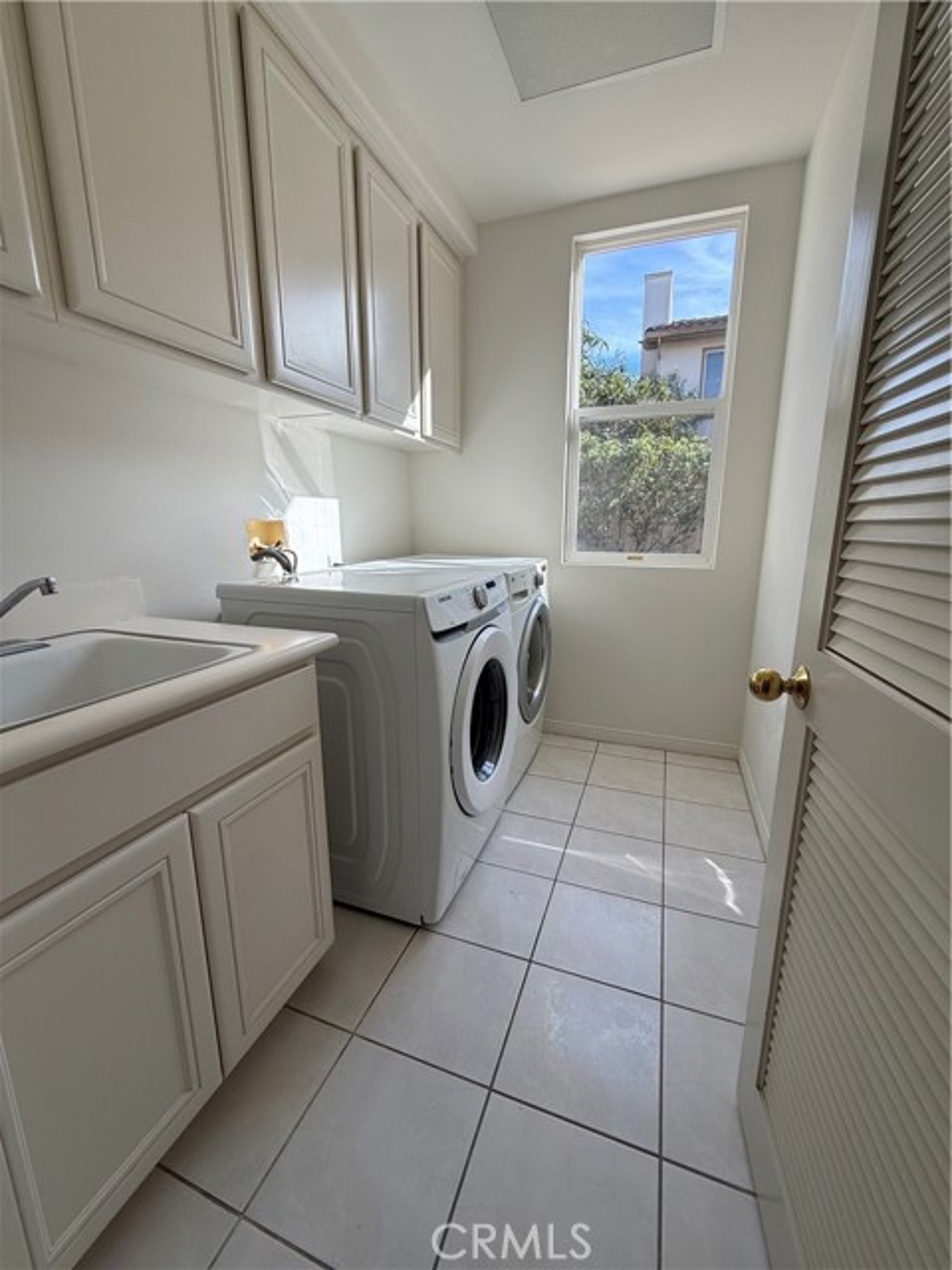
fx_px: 513
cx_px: 476
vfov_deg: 102.1
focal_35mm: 14
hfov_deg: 85.7
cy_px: 635
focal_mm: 2.22
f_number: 2.2
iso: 64
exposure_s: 1/335
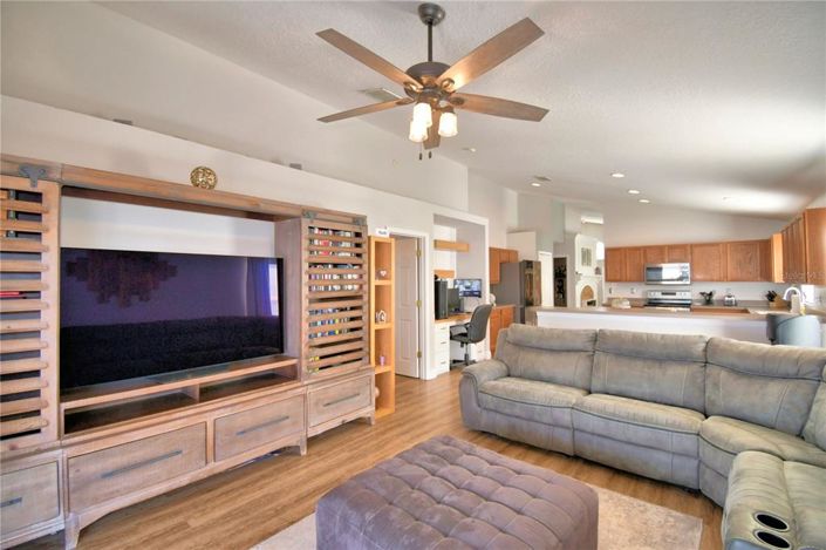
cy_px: 275
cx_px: 413
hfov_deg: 100.4
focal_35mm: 15
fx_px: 344
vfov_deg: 77.2
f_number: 4.5
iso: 220
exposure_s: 1/30
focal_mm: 10
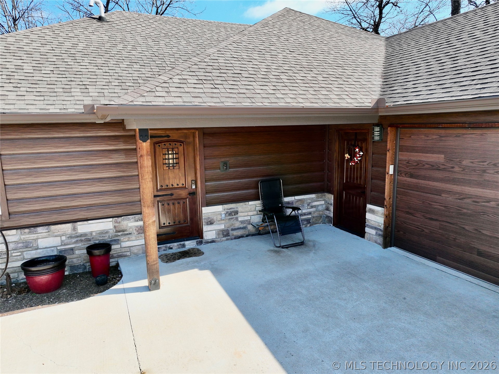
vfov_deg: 56.8
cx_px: 250
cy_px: 187
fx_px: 346
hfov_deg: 71.6
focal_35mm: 24
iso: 420
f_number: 2.8
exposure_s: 1/1600
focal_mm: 12.29
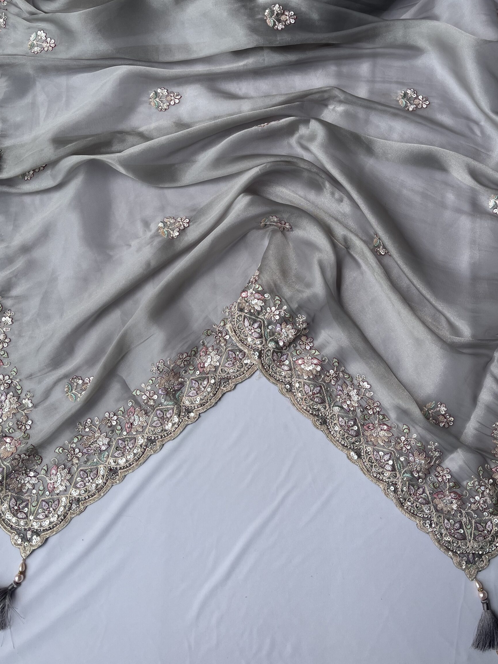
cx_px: 263
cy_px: 306
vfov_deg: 61.6
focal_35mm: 29
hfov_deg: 48.2
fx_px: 556
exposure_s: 1/1238
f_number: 1.6
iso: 50
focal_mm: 5.1
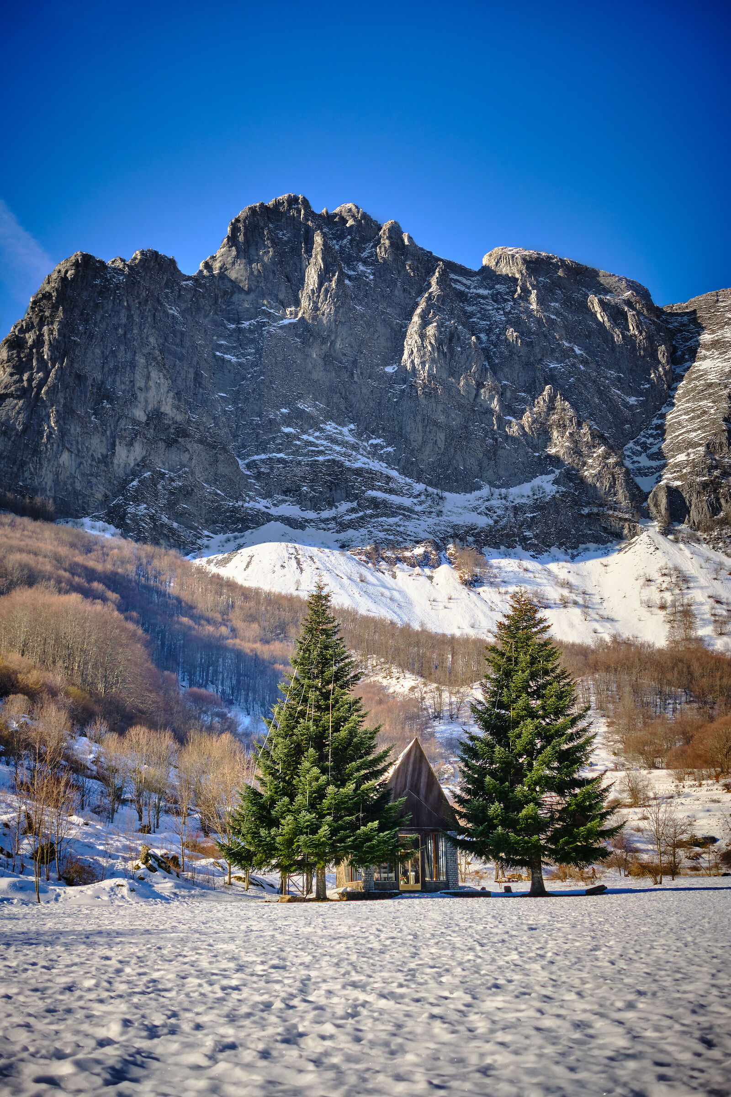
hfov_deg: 32.6
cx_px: 366
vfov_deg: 47.4
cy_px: 548
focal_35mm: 41
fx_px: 1249
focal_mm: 27
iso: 250
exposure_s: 1/4000
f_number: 3.2
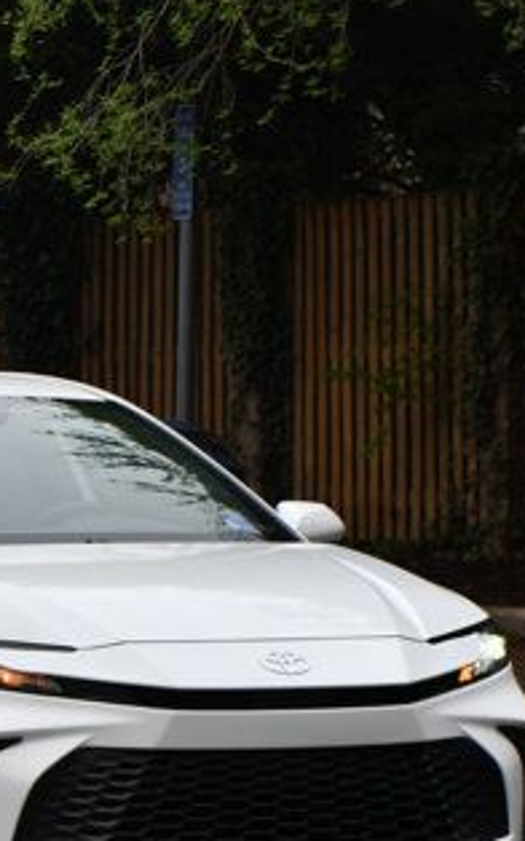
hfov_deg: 4.9
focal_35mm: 268
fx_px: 6141
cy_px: 451
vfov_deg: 7.8
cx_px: -78
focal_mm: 86
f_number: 7.1
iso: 200
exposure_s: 1/250
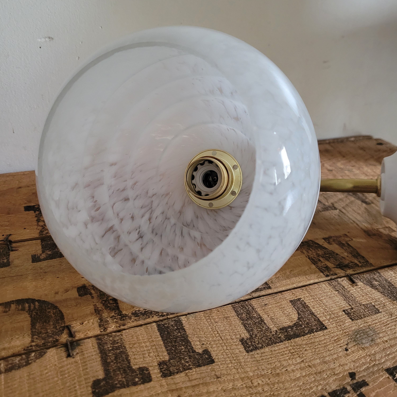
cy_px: 188
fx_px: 402
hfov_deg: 52.5
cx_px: 198
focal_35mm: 31
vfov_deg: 52.5
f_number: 1.8
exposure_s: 1/33
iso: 640
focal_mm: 5.4
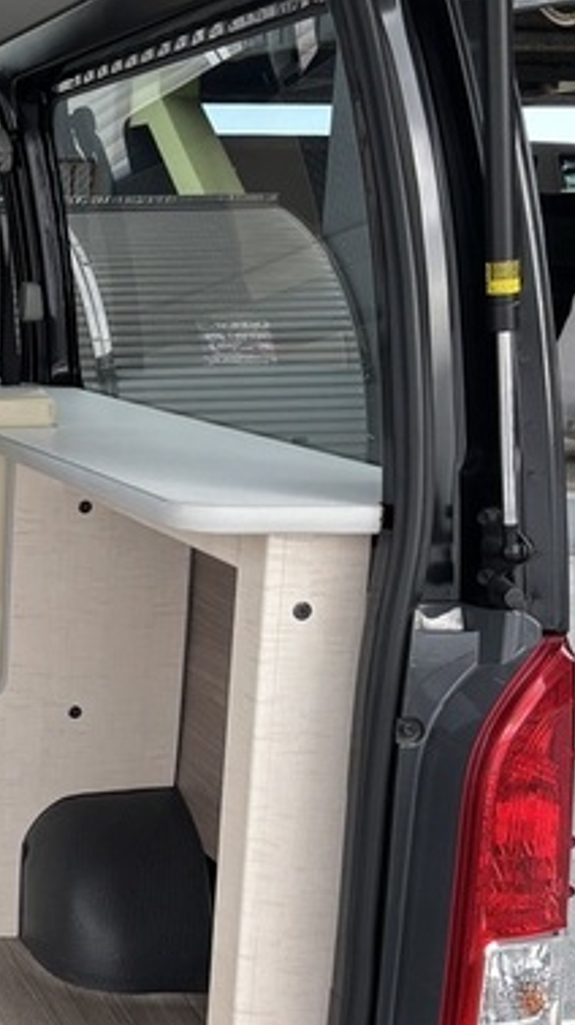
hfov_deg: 17.2
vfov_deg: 34.9
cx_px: -385
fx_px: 1630
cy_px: 553
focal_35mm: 60
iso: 50
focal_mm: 5.96
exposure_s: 1/361
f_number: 1.6
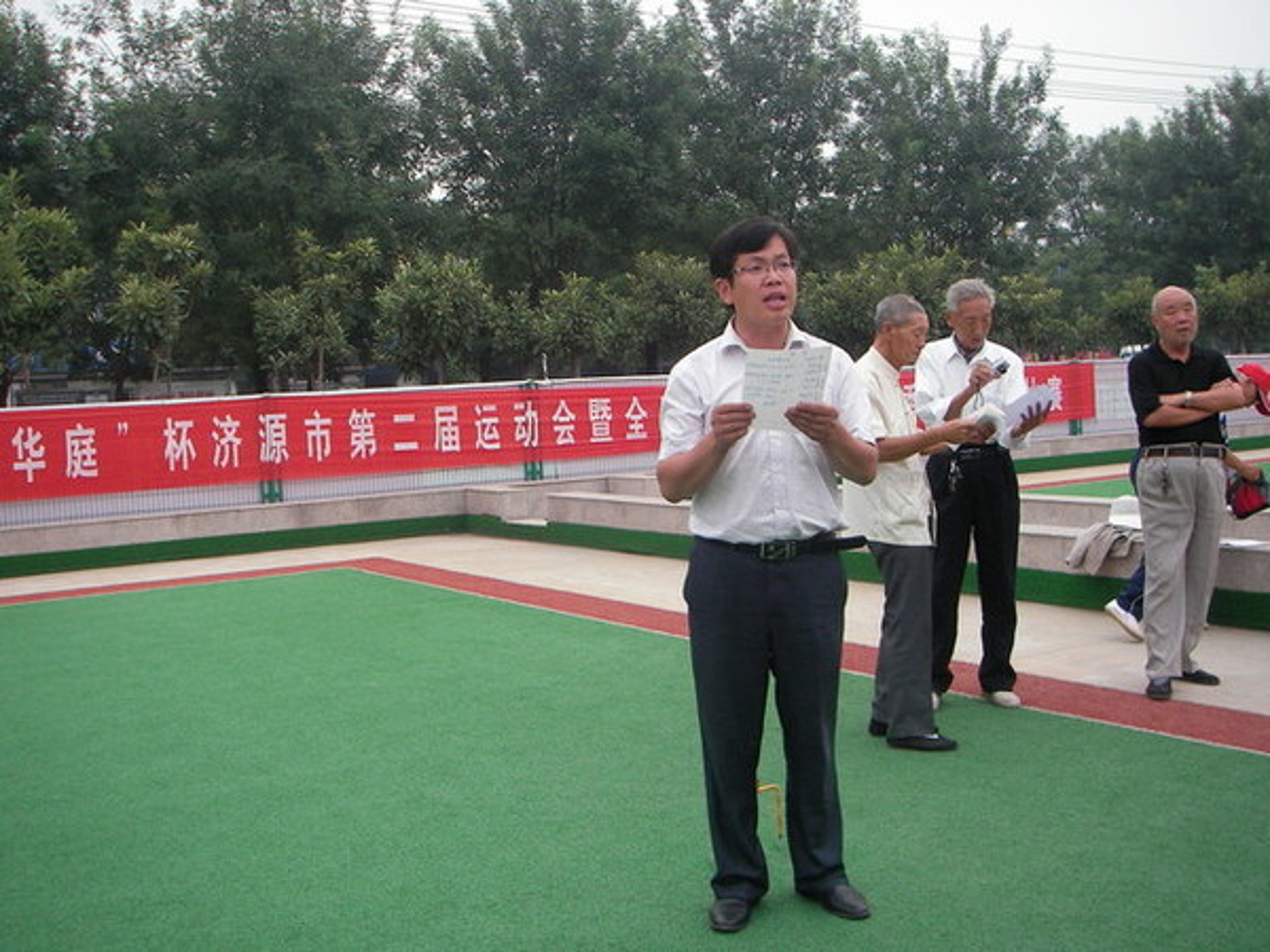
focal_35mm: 38
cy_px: 476
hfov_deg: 49.0
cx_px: 635
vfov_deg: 37.7
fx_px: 1394
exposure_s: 1/134
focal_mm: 6.3
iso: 100
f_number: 3.3
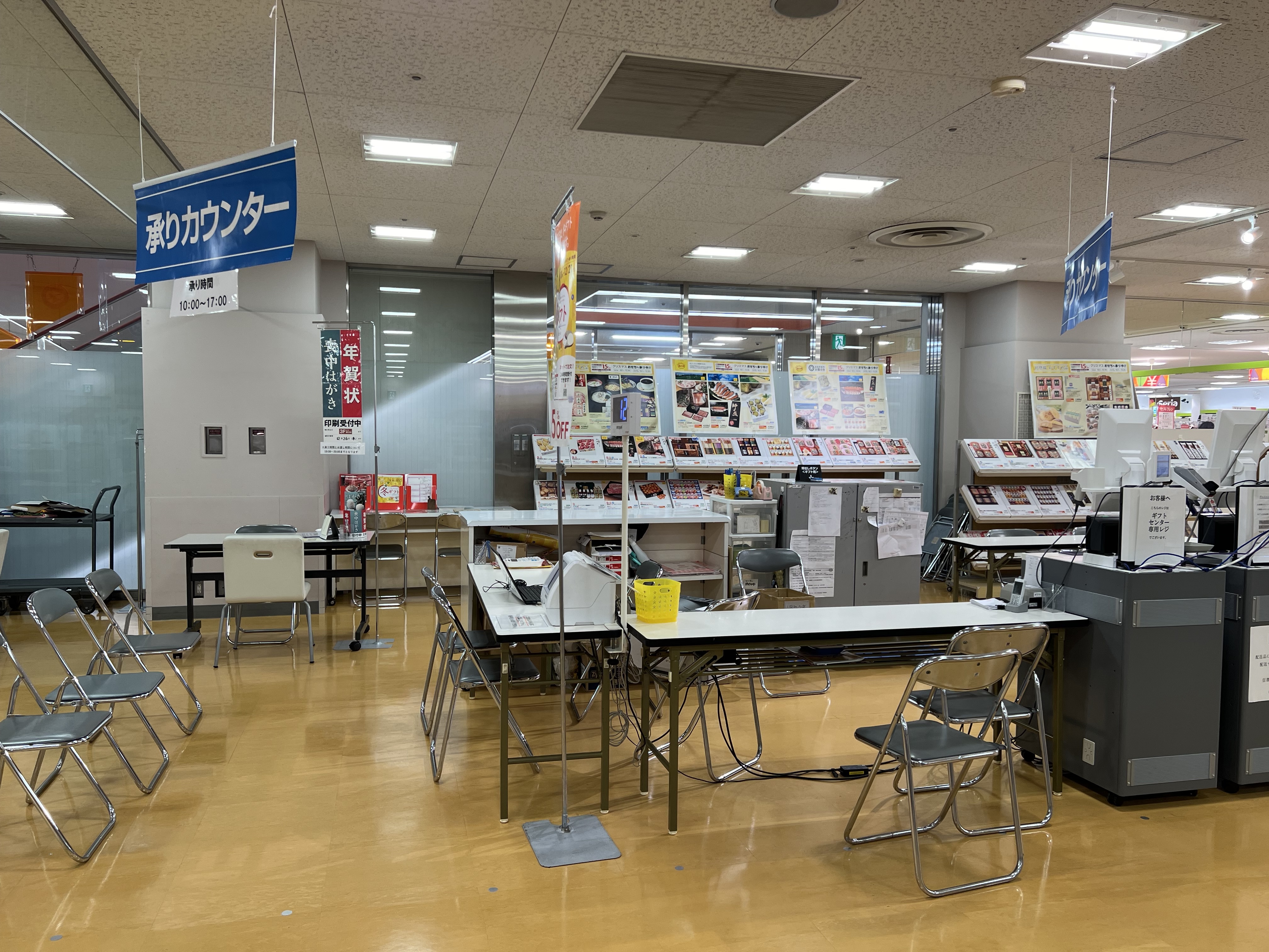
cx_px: 634
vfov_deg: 53.1
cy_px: 476
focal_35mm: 26
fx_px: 953
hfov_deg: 67.3
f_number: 1.5
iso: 64
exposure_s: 1/100
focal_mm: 5.7
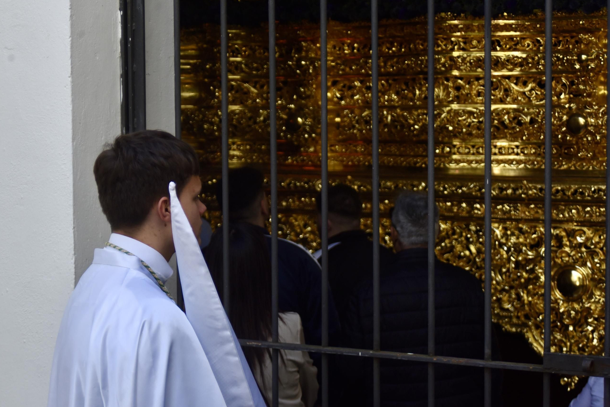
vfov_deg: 17.3
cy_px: 205
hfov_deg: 25.7
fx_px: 1339
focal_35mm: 79
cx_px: 307
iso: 1400
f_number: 5.6
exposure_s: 1/500
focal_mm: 78
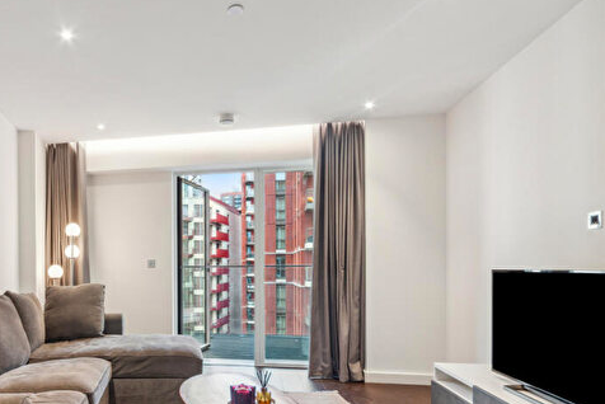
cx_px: 169
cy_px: 267
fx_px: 420
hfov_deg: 67.9
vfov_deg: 50.5
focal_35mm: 25
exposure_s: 1/13
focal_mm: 17
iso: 400
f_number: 11
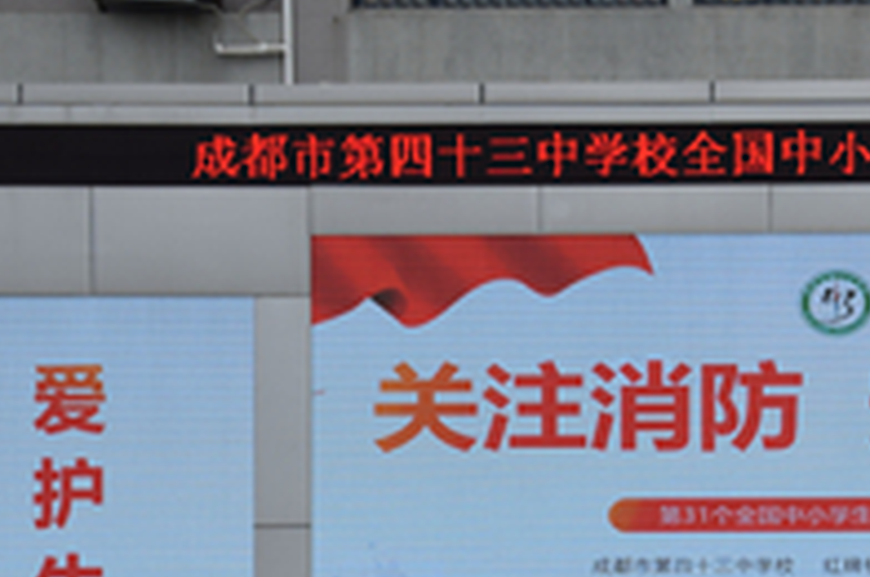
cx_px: 892
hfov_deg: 11.1
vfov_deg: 7.4
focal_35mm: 184
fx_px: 4439
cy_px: 639
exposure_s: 1/250
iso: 160
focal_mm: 40
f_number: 8
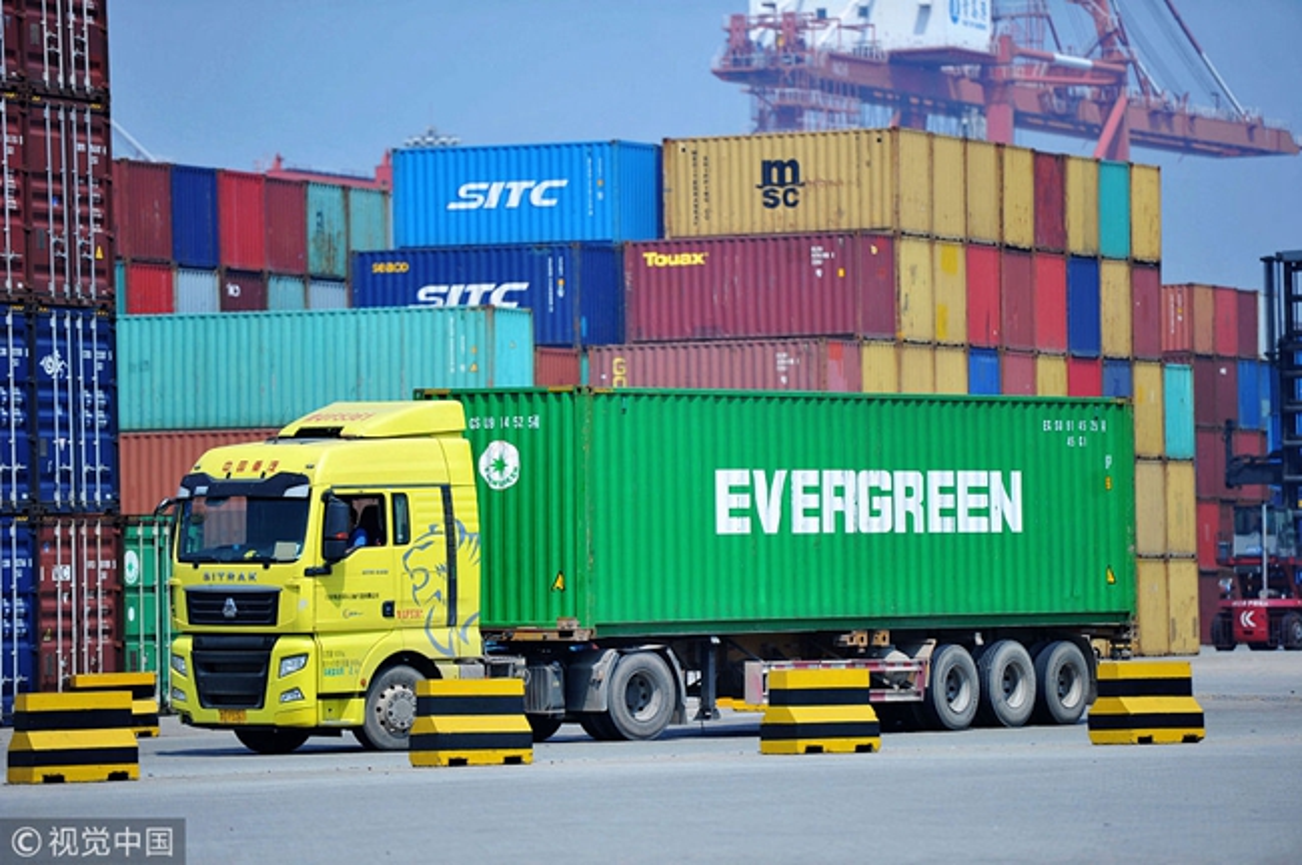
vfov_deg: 6.9
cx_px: 651
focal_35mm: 200
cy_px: 432
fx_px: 7226
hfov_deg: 10.3
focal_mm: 200
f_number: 3.2
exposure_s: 1/2500
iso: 200
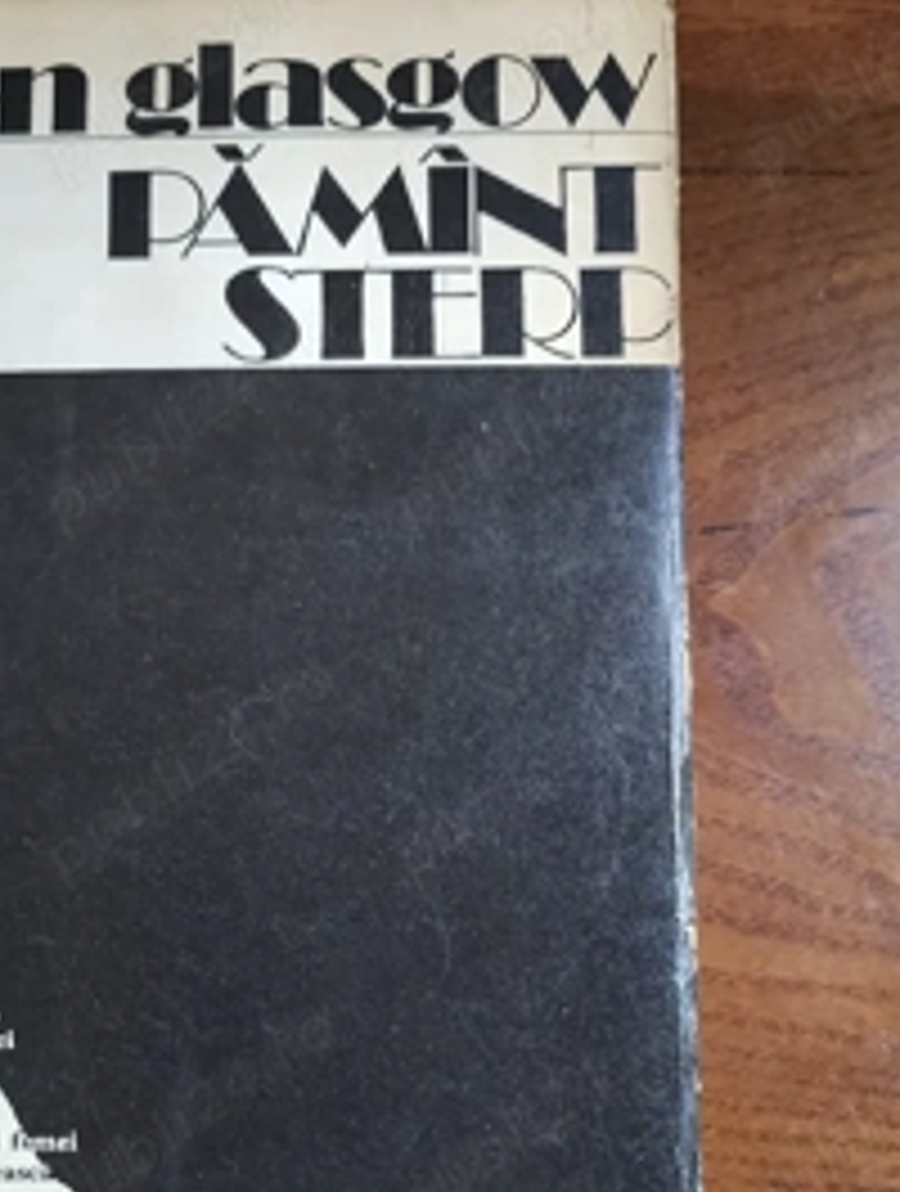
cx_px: 279
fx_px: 1450
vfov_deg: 43.9
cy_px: 819
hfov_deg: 34.1
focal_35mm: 42
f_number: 1.8
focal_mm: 4.27
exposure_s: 1/33.3
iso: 1759
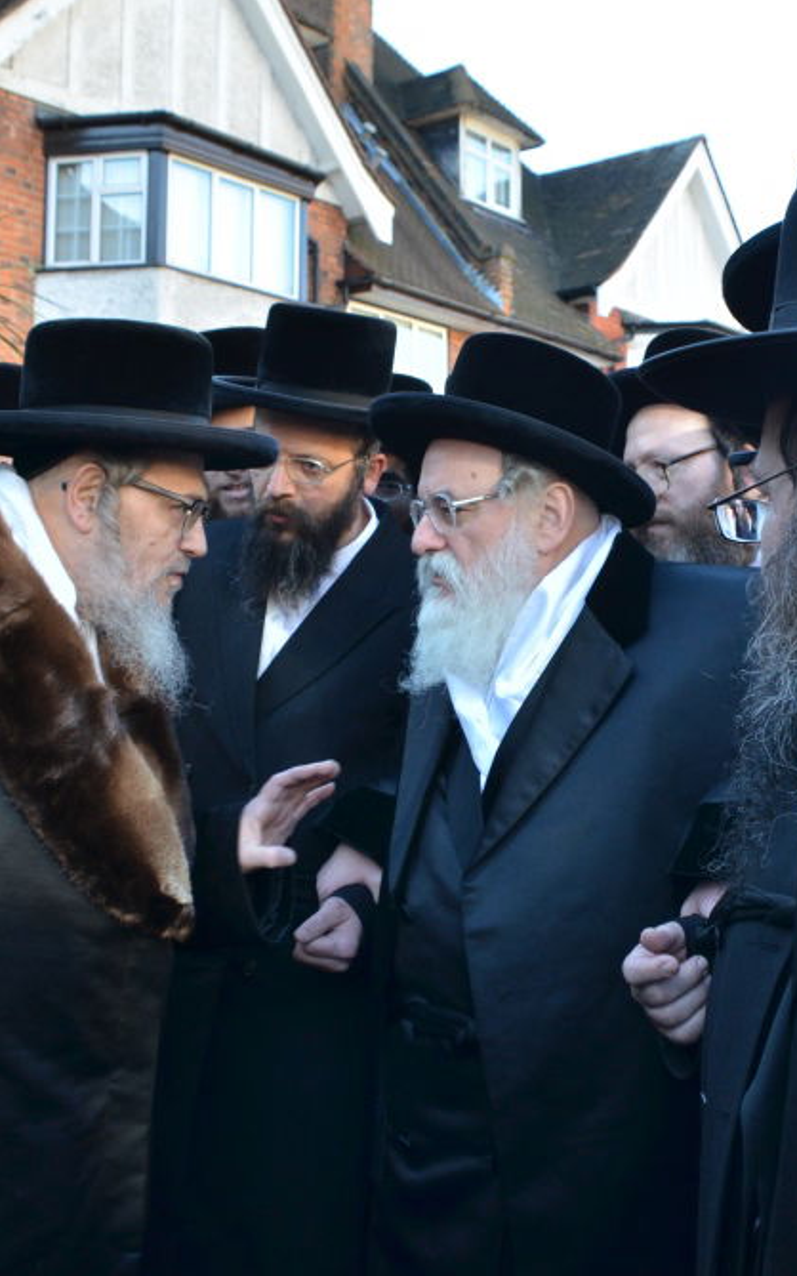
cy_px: 643
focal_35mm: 42
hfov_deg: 30.4
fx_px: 1460
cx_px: 486
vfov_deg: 47.2
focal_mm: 18
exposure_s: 1/160
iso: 500
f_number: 5.6
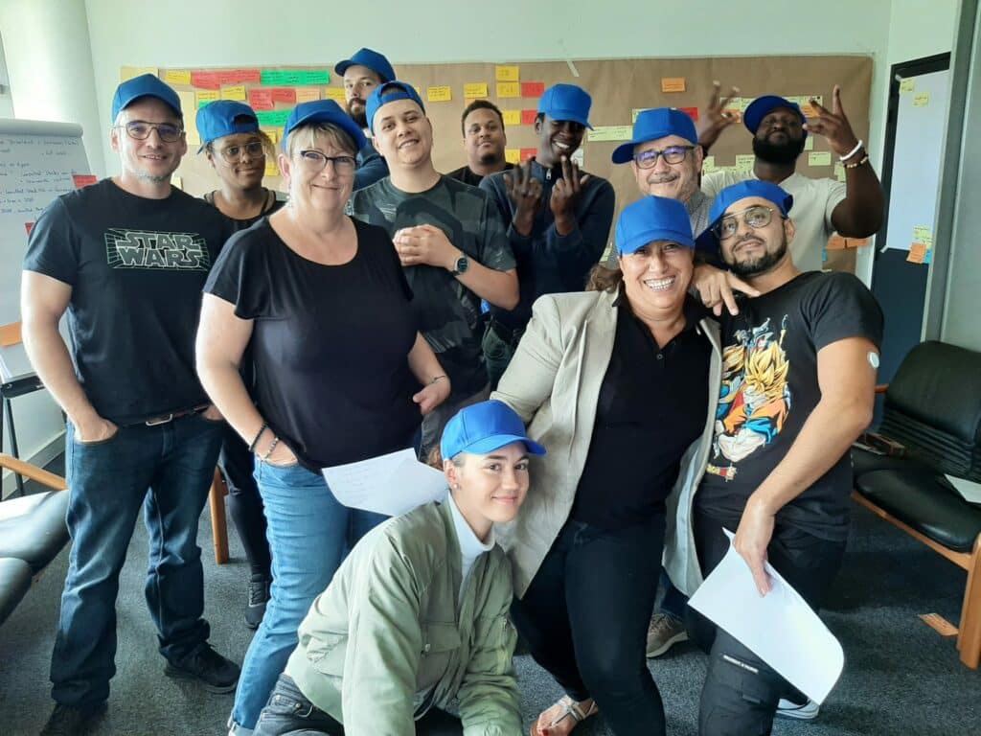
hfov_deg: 67.3
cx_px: 490
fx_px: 737
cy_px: 368
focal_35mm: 26
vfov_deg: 53.1
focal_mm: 3.93
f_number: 1.7
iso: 125
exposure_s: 1/50
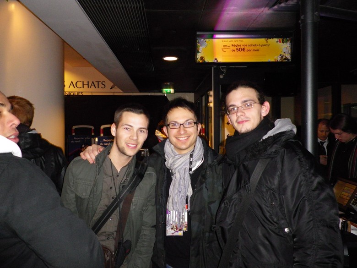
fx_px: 289
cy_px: 134
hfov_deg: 63.4
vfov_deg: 49.7
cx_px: 178
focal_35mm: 28
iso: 400
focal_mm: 4.9
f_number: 2.6
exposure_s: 1/60
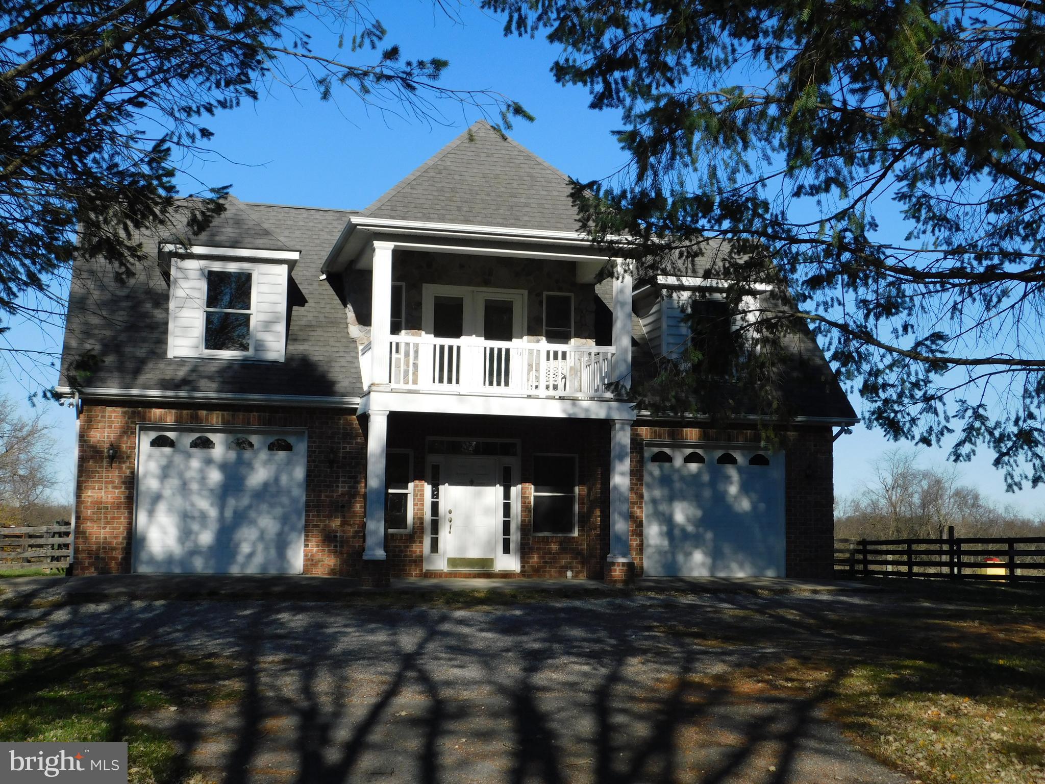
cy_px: 392
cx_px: 522
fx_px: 1358
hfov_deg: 42.1
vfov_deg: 32.2
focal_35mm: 45
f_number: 3.7
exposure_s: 1/1250
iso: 125
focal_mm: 8
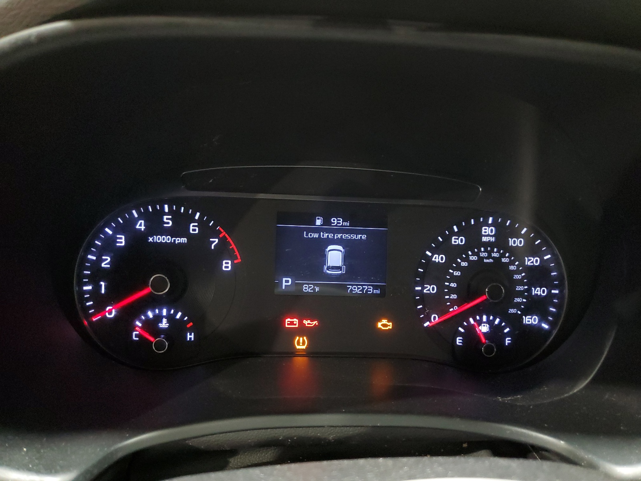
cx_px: 320
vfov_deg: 53.1
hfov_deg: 67.3
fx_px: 481
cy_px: 240
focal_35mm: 26
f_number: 1.5
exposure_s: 1/15
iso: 317
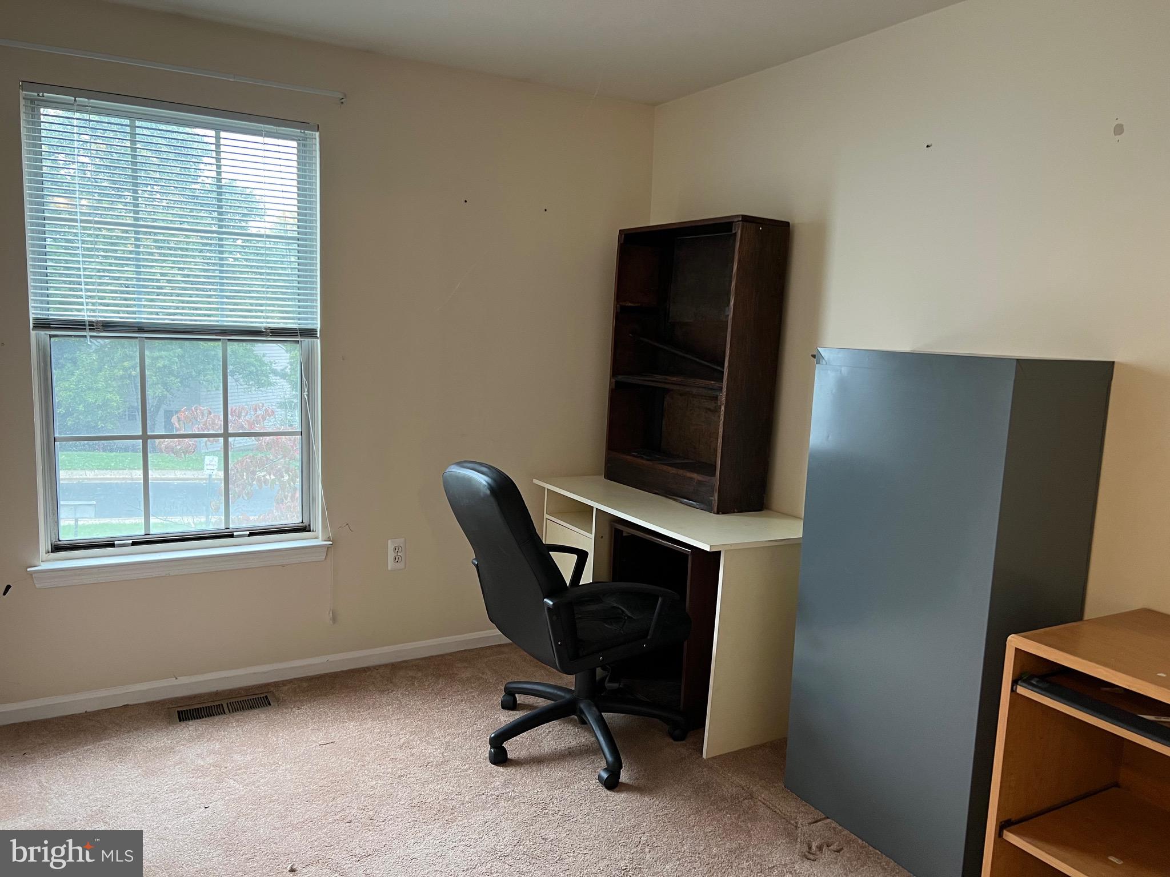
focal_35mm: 26
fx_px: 879
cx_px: 585
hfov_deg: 67.3
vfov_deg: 53.1
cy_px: 438
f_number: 1.5
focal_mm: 5.7
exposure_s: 1/60
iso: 125
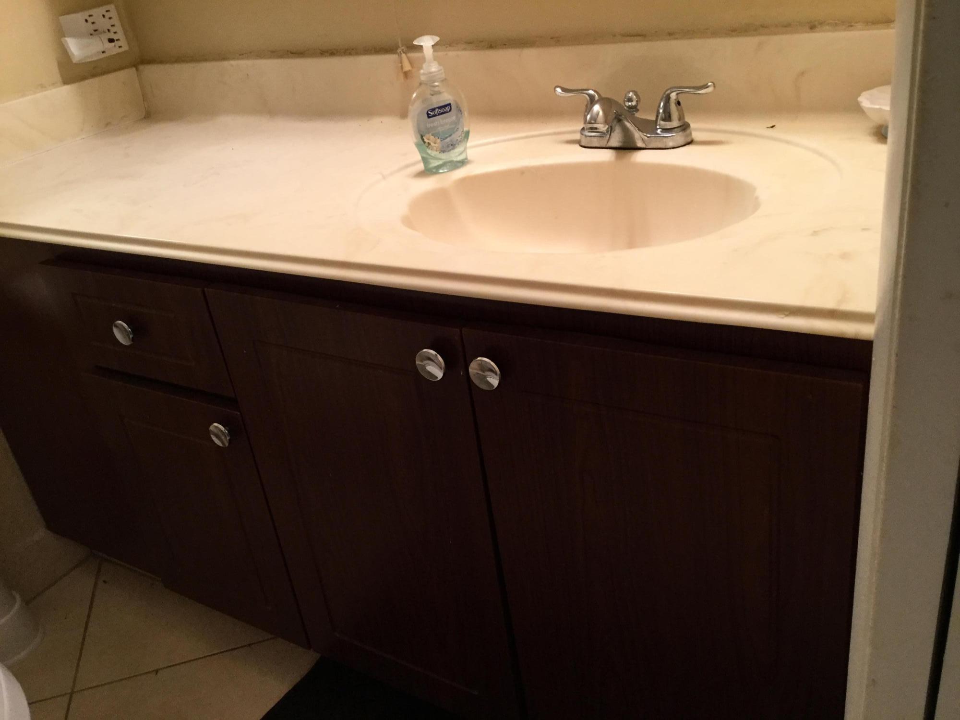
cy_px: 360
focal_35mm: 31
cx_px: 480
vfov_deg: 45.4
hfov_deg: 58.4
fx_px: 860
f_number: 2.4
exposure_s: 1/30
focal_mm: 3.3
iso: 100
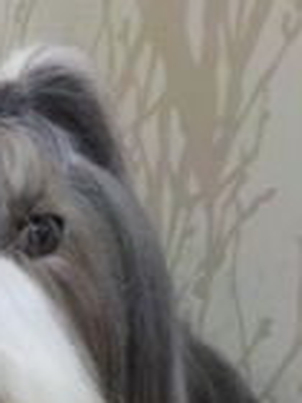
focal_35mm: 86
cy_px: 507
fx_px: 1000
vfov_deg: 20.9
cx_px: -92
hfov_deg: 16.2
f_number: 3.3
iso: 140
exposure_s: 1/30
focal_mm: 4.1
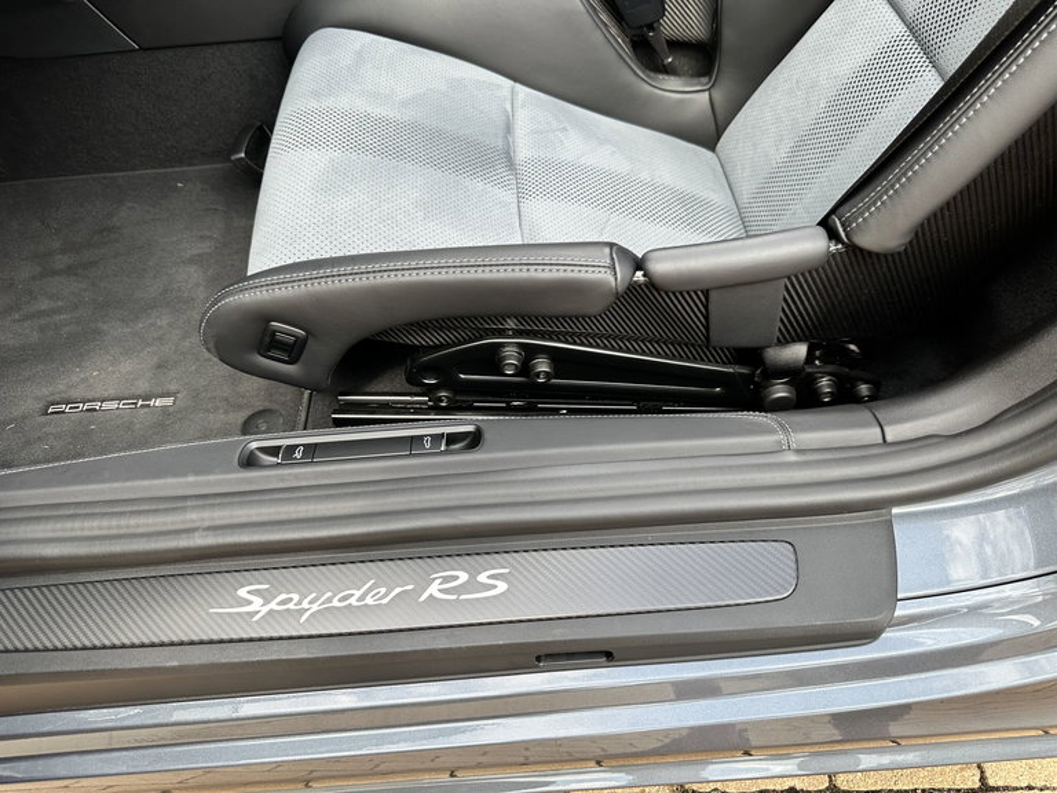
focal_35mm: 24
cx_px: 528
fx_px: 733
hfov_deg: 71.6
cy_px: 396
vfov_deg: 56.8
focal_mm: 6.86
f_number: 1.78
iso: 80
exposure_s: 1/444
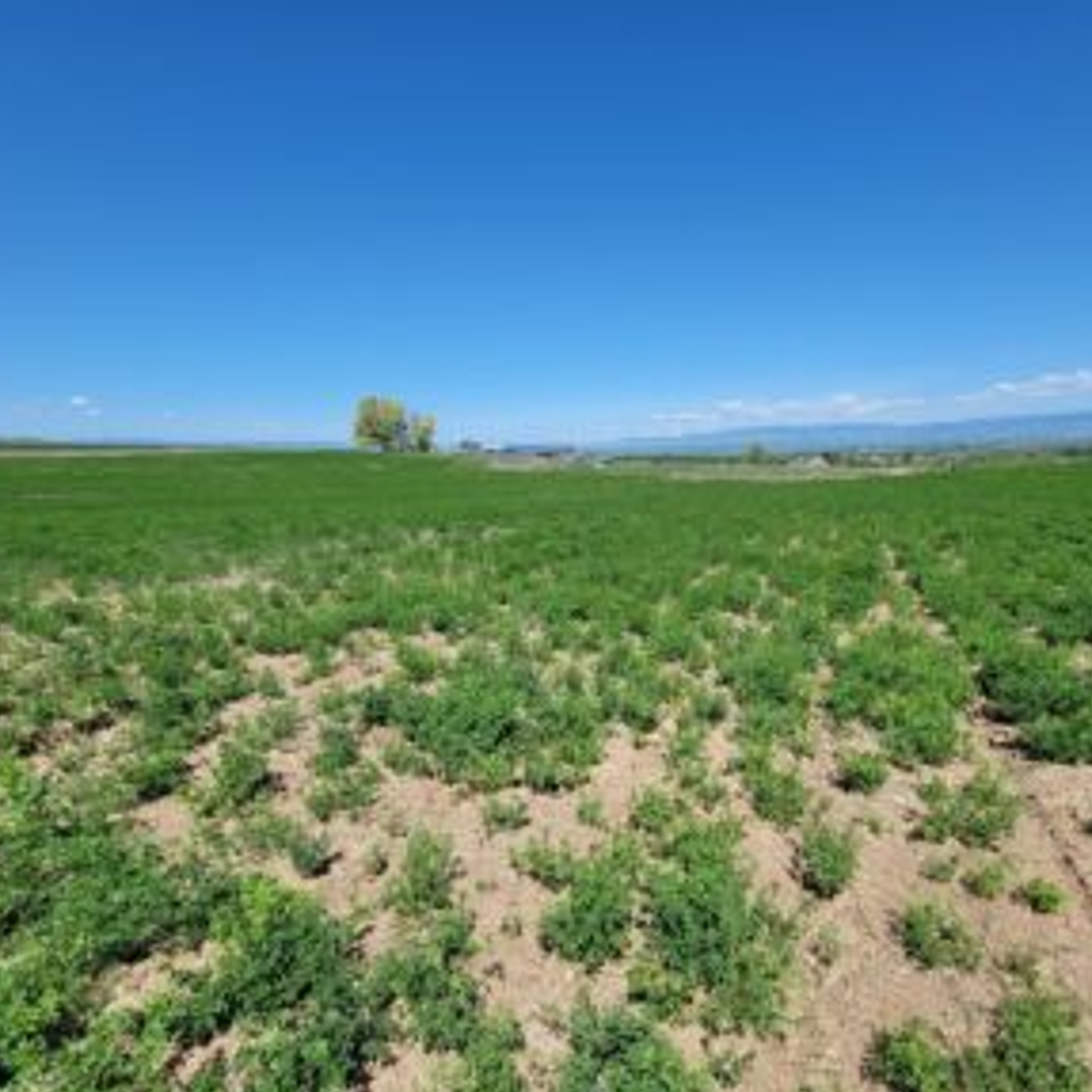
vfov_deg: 87.4
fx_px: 571
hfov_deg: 87.3
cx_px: 590
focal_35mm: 16
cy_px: 536
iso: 64
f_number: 2.2
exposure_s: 1/2186
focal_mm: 2.2
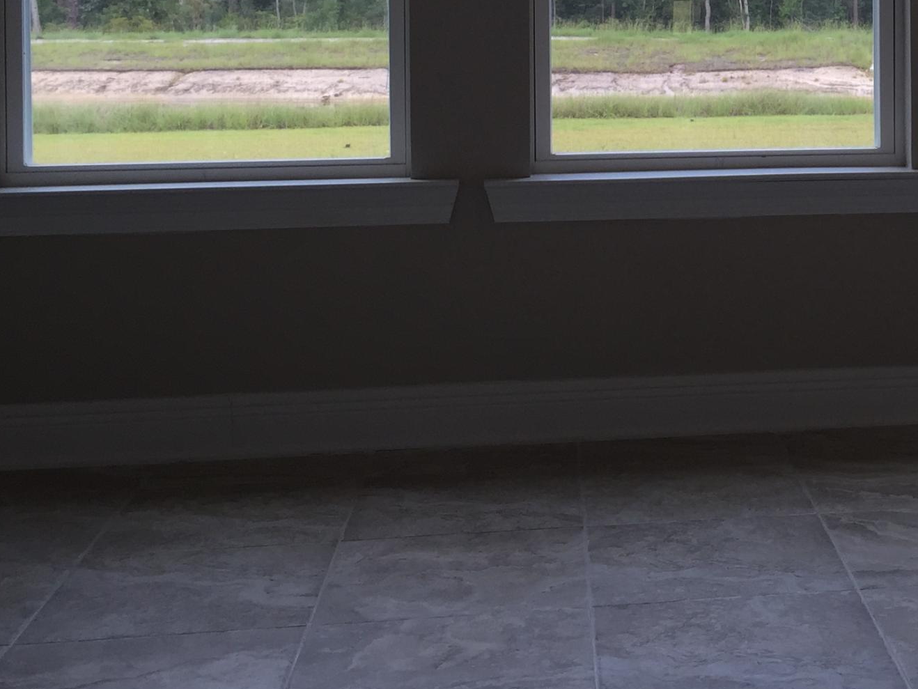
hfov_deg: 28.3
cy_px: -1
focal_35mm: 66
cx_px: 827
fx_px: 1751
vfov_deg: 21.5
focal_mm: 4.15
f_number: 2.2
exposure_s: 1/162
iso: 32
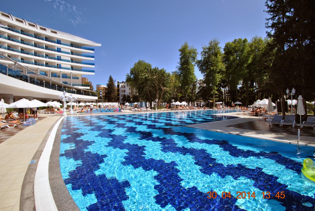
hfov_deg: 100.3
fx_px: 131
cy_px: 106
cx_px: 158
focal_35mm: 15
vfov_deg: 77.5
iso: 100
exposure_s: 1/320
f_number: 9
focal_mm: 10
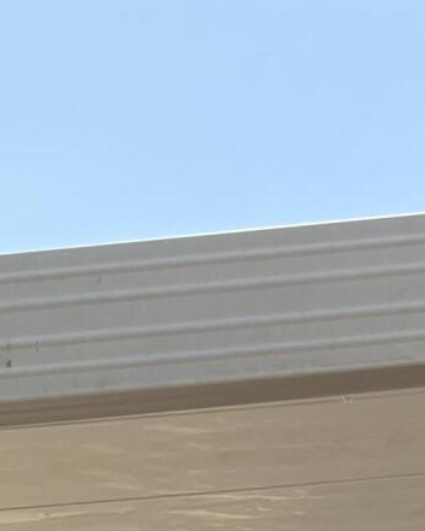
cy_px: 1203
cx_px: 618
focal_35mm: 115
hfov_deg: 12.8
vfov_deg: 13.3
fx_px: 1808
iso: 64
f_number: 1.6
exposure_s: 1/2012
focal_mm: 5.96
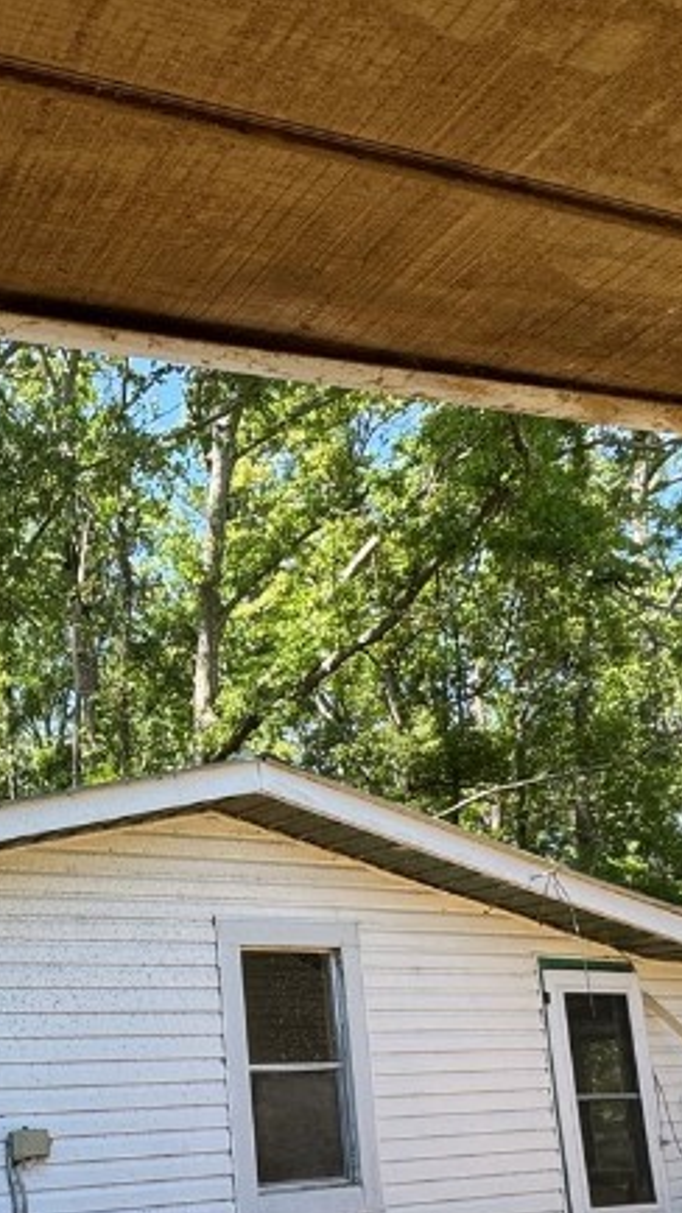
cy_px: 922
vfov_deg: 52.6
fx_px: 1158
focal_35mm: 36
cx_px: -134
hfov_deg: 28.6
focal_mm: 2.22
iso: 40
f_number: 2.2
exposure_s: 1/414
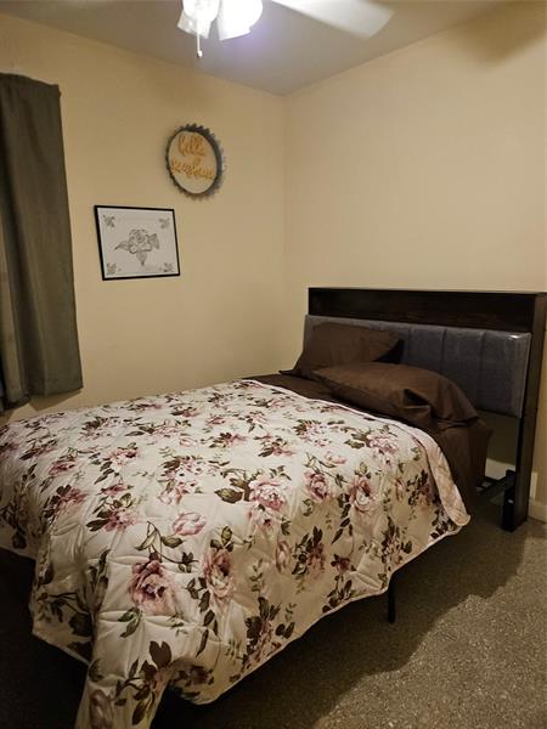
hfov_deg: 58.9
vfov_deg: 73.9
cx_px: 274
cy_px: 364
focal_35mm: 23
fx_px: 485
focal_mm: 5.4
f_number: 1.8
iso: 500
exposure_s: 1/40
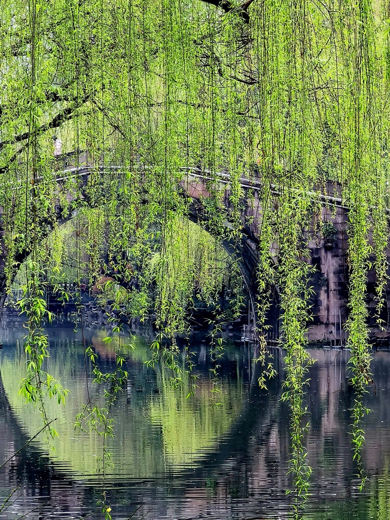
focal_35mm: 203
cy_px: 308
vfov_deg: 9.7
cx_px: 159
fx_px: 3049
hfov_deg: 7.3
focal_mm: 14.45
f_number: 3.4
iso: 100
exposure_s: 1/50
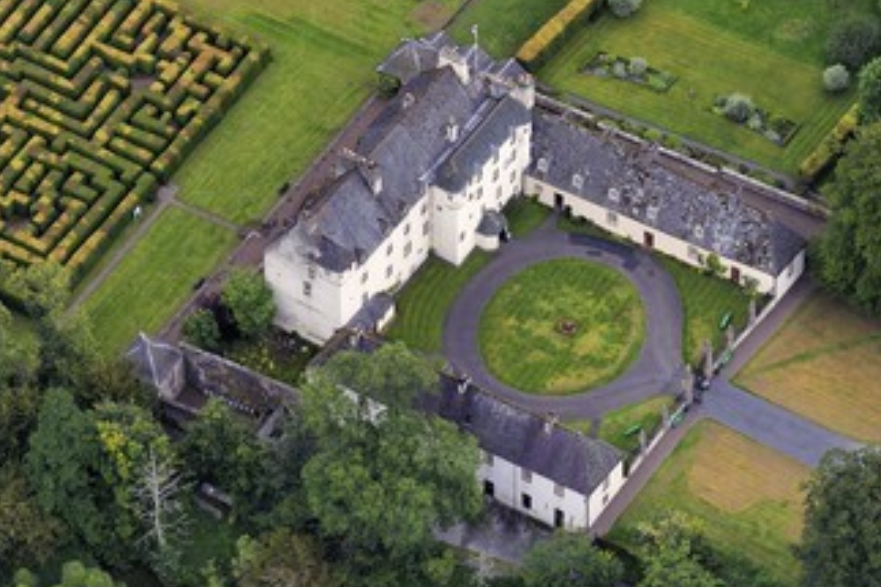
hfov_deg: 10.9
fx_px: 4623
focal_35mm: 189
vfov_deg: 7.3
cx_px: 310
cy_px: 349
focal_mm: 145
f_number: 5.6
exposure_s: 1/800
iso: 400
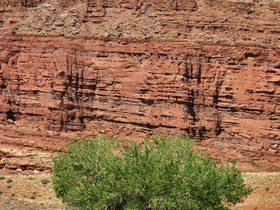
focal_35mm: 200
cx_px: 140
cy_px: 105
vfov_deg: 7.4
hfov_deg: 9.9
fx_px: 1618
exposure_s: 1/250
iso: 64
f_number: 7.1
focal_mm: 50.8
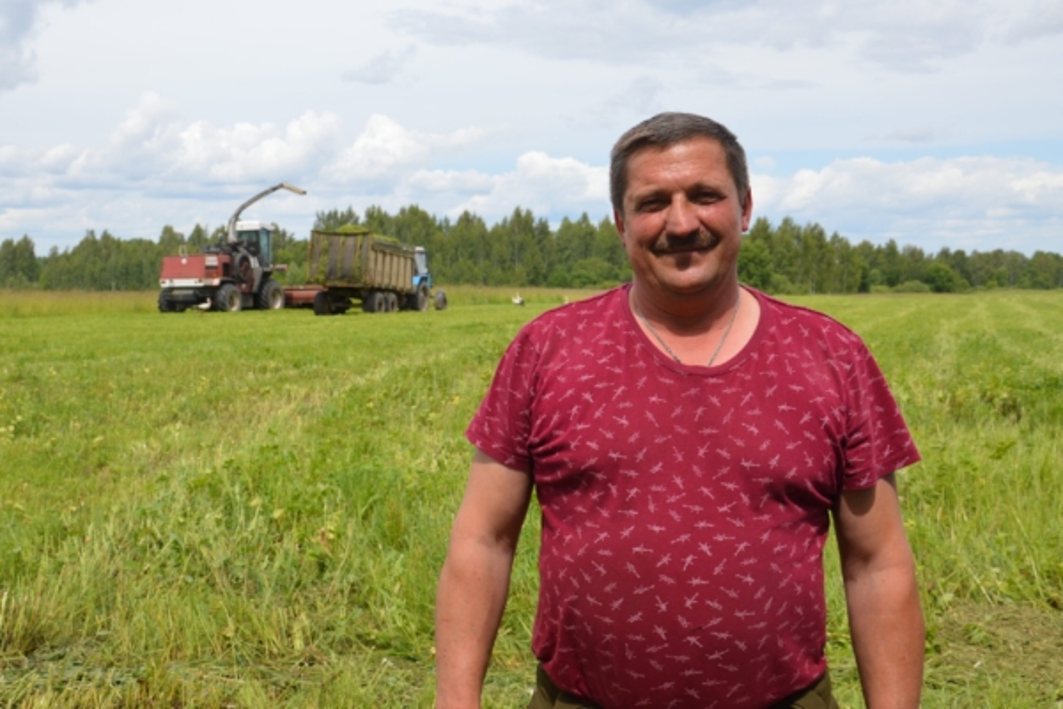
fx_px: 1107
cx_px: 532
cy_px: 354
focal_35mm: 38
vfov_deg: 35.5
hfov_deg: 51.3
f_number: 8
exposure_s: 1/250
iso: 100
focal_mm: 25
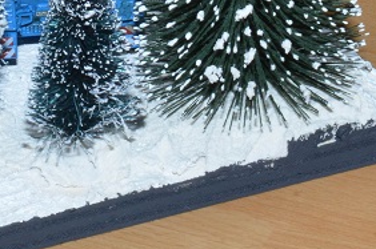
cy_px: -72
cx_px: 0
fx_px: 2794
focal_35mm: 268
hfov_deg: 7.7
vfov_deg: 5.1
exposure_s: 1/30
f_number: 22
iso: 500
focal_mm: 56
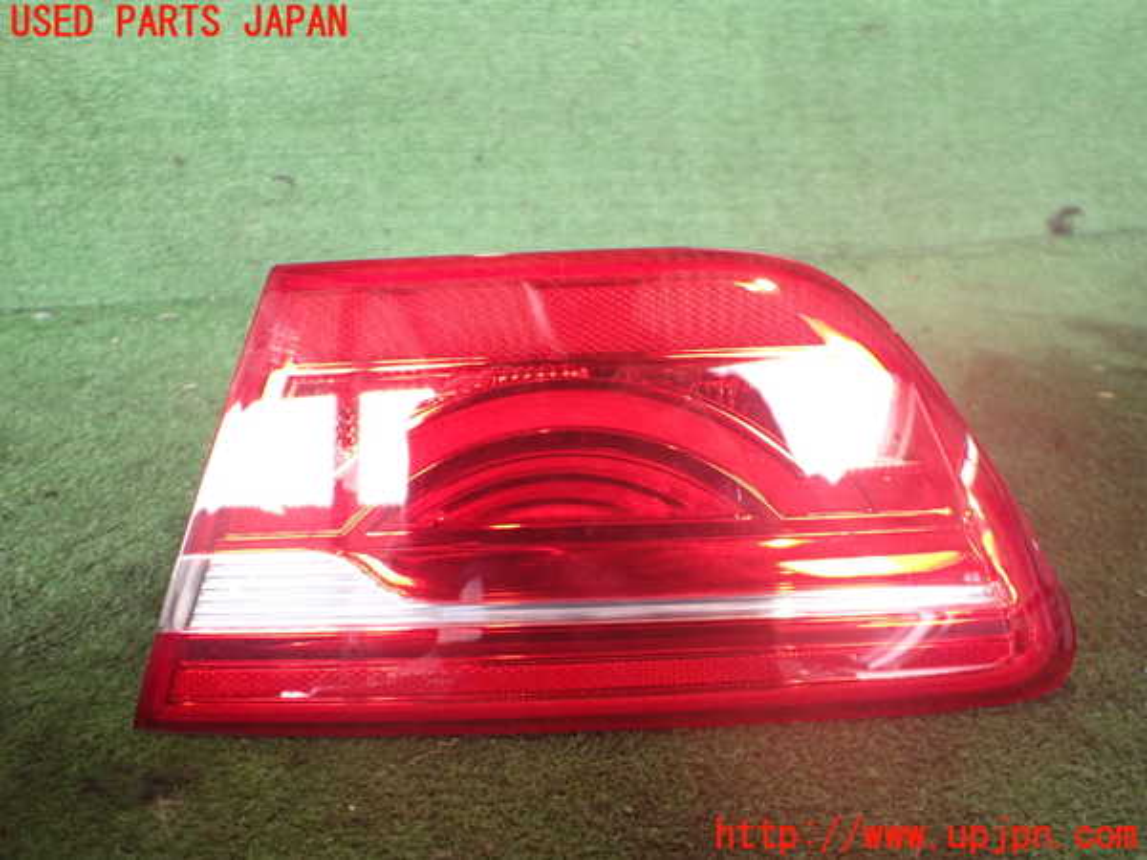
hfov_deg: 60.0
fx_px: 994
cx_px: 574
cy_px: 430
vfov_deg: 46.8
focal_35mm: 30
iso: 800
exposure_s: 1/100
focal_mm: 5.4
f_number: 2.3
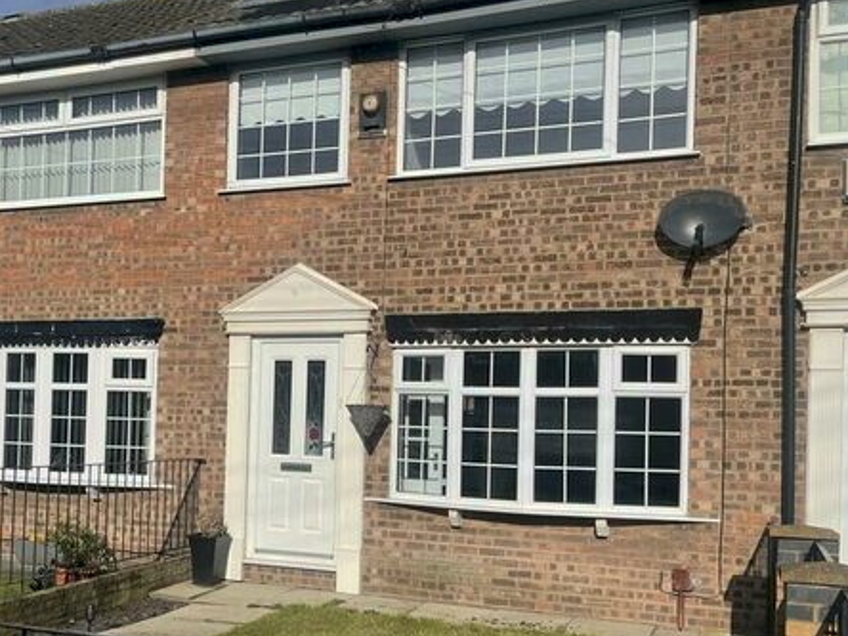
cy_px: 419
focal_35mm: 41
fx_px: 1004
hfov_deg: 45.1
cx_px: 286
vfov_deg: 34.8
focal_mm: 5.1
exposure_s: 1/8547
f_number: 1.6
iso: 32
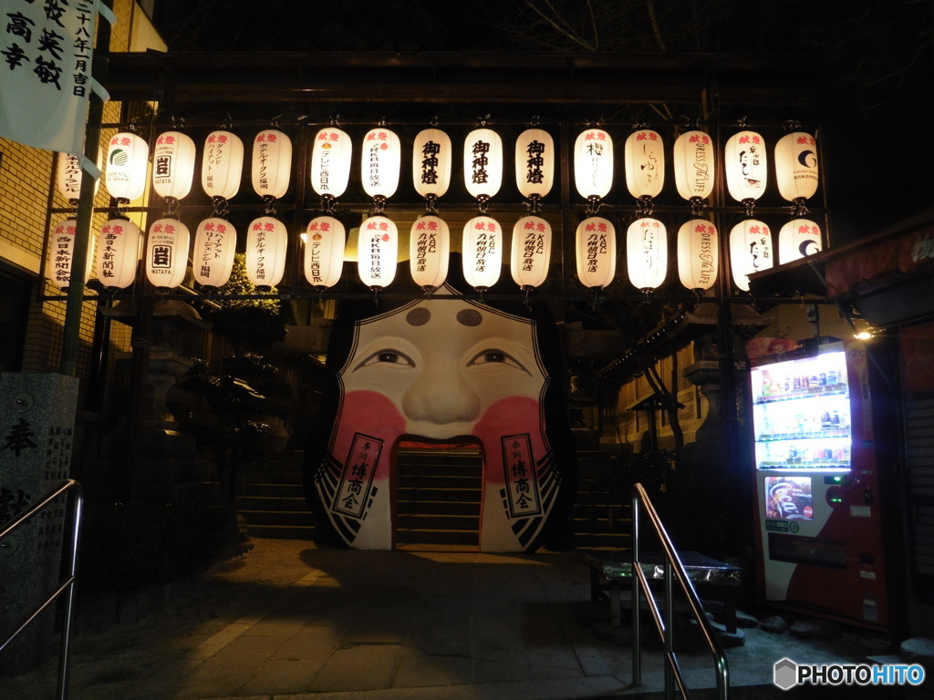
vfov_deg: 56.8
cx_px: 467
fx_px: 648
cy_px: 350
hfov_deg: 71.6
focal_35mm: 24
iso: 250
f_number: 3.3
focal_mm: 4.3
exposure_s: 1/4
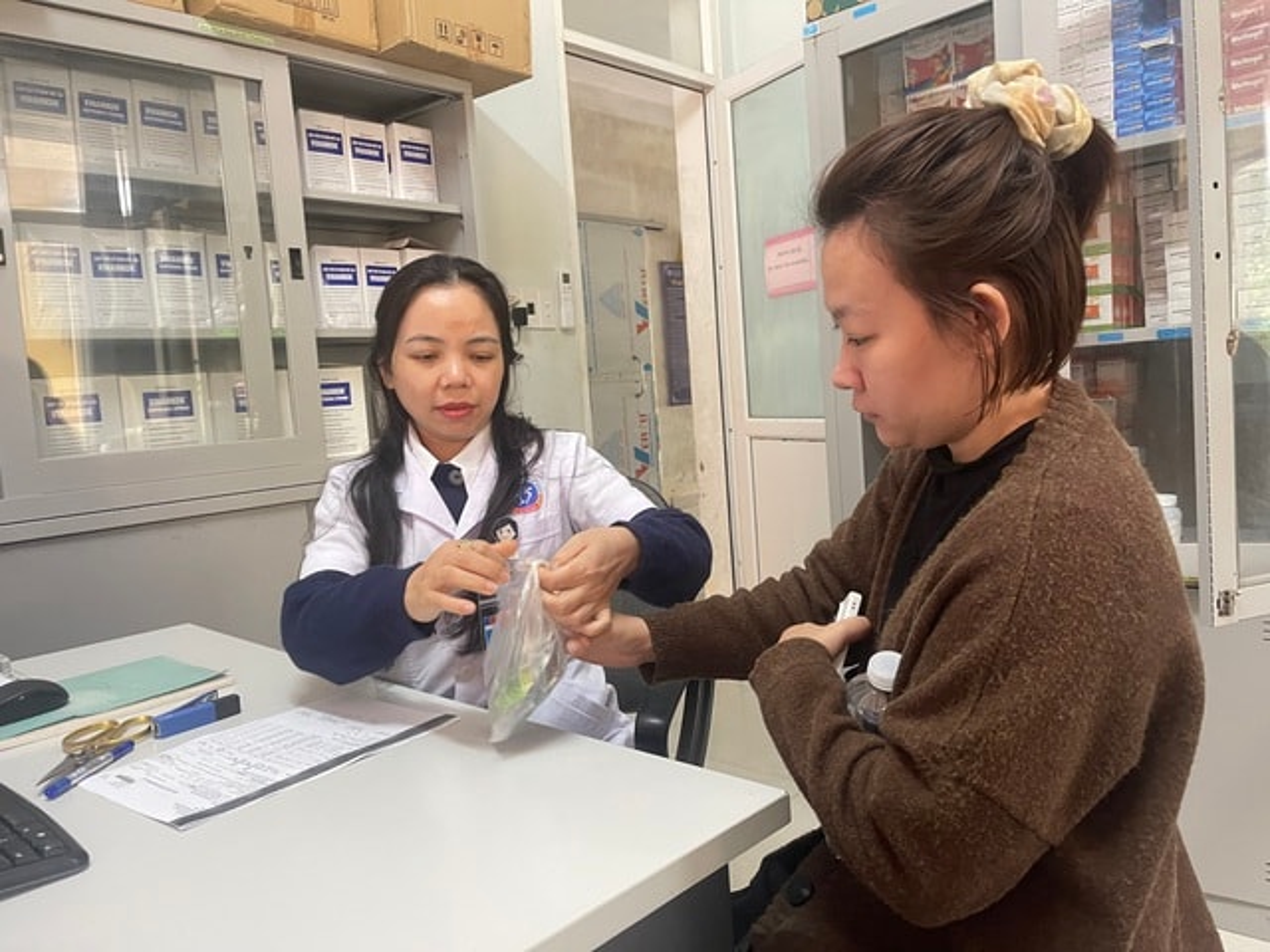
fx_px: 917
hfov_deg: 69.4
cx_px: 635
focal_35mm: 25
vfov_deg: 54.9
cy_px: 476
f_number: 1.6
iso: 400
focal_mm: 5.1
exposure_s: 1/60
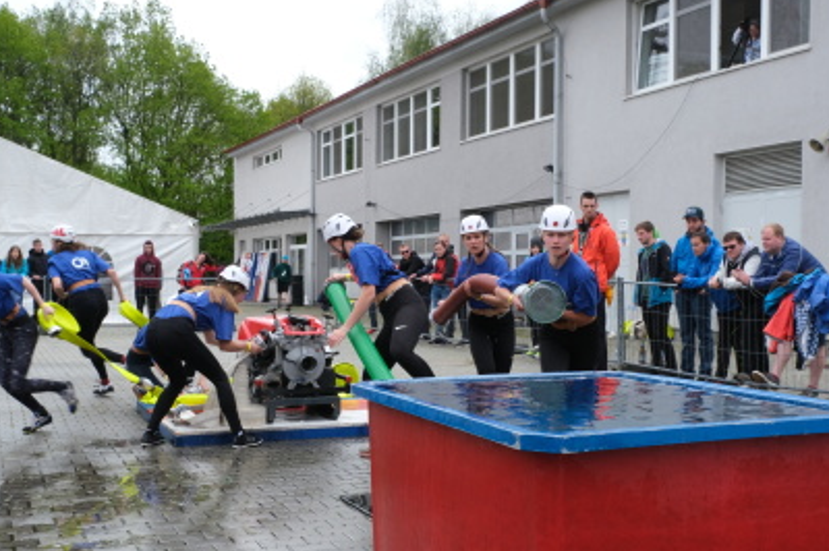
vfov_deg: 29.8
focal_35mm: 45
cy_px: 316
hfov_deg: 43.6
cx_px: 396
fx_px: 1035
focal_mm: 24.3
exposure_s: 1/160
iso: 800
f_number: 16
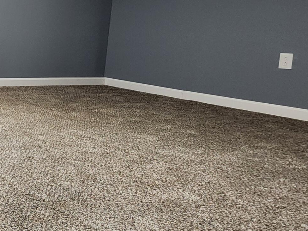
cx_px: -139
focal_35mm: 40
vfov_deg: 35.6
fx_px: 356
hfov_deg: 30.1
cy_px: 78
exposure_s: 1/40
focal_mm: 2.2
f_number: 2.2
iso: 320
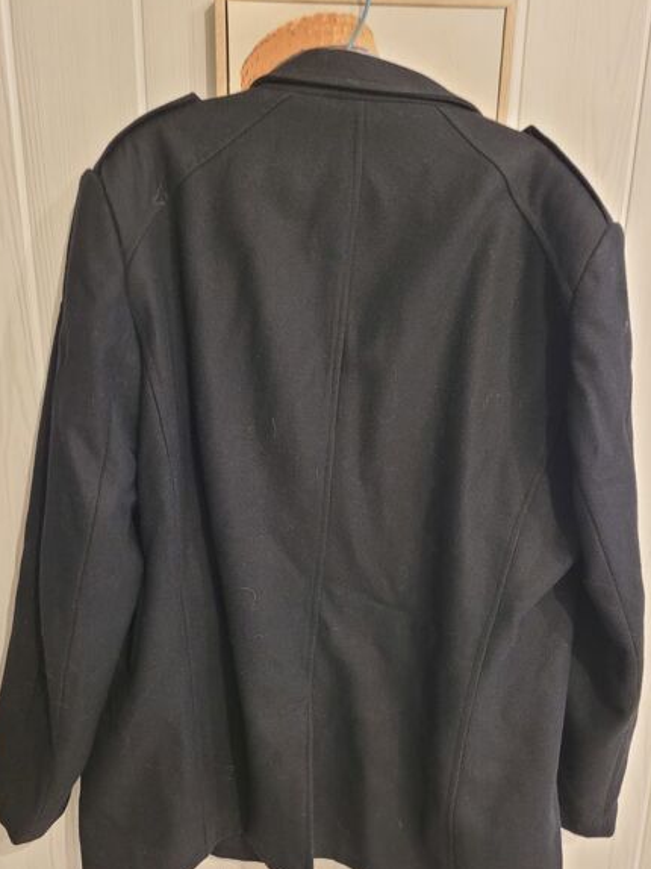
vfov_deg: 61.6
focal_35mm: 29
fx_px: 728
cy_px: 466
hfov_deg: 48.2
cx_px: 326
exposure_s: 1/33
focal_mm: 5.4
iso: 640
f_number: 1.8
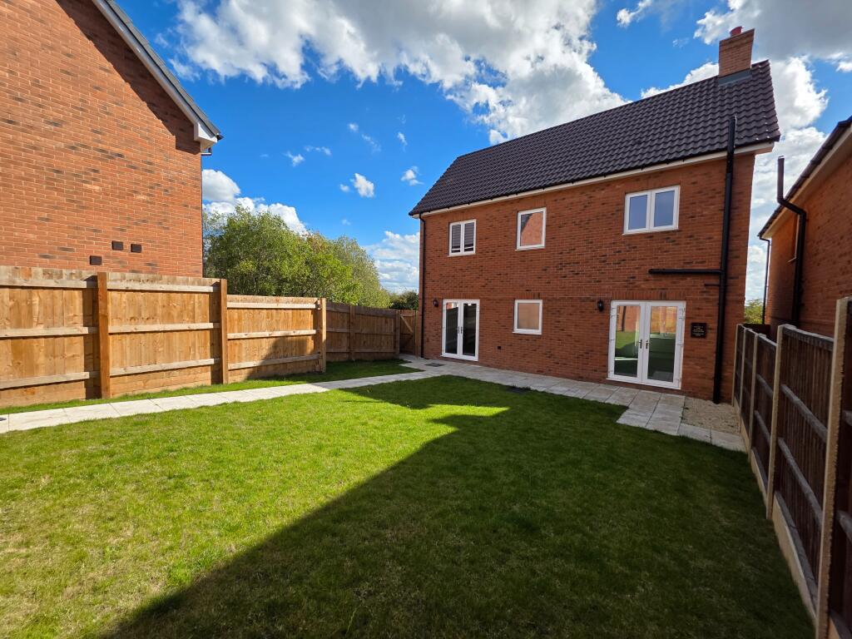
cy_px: 320
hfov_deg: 106.2
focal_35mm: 13
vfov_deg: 89.9
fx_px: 320
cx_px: 426
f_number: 1.9
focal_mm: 2.2
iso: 40
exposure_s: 1/1645
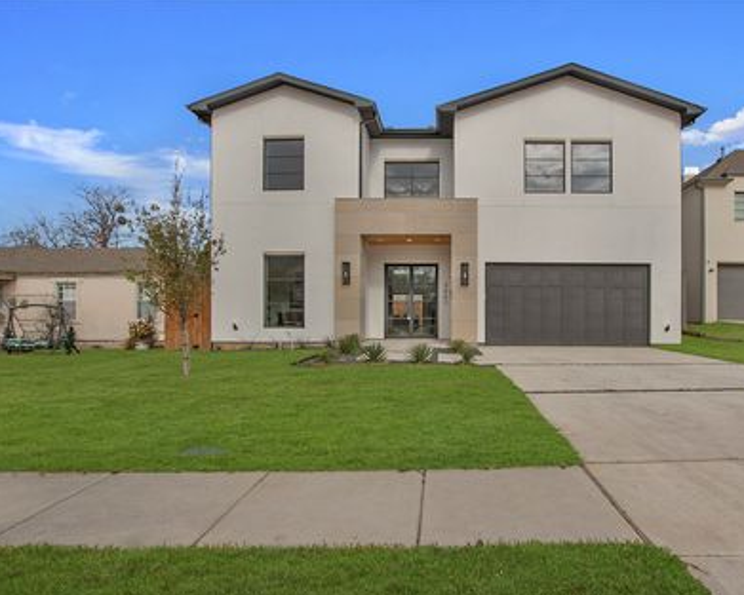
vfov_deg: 73.8
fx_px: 396
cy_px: 315
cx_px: 438
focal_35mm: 18
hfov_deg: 85.5
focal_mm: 10
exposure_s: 1/2000
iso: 100
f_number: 7.1
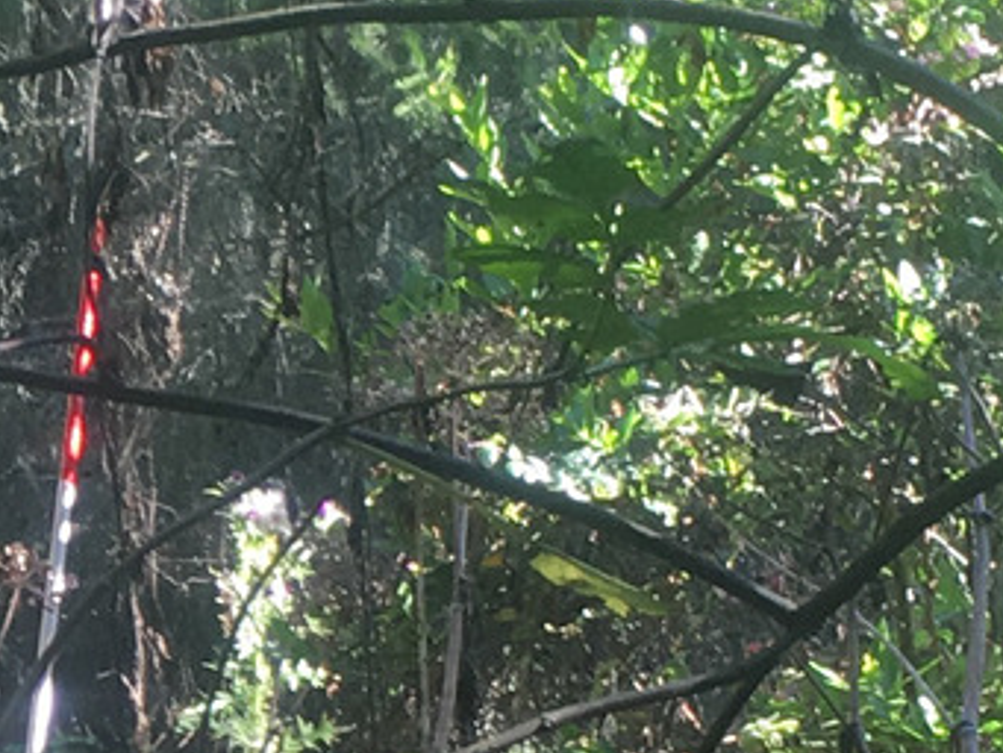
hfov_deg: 11.3
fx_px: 4927
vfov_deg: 8.7
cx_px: -309
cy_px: 806
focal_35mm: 170
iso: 32
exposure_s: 1/60
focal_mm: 4.15
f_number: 2.2
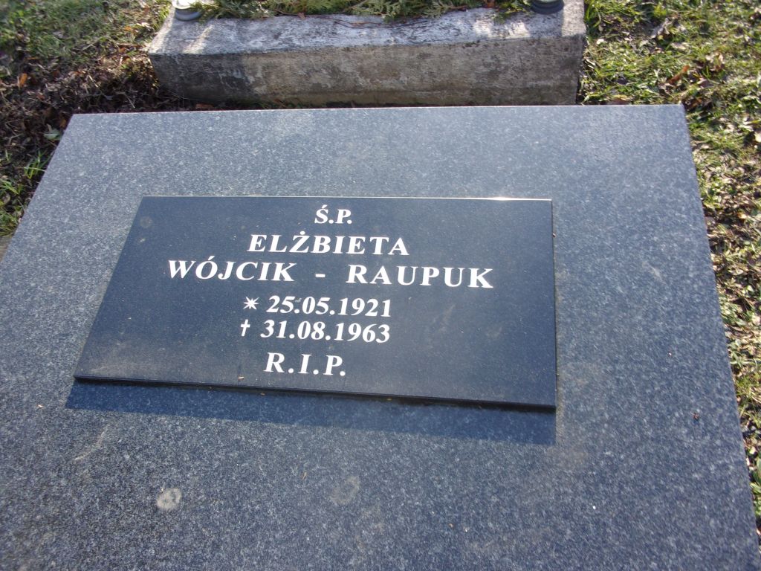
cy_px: 286
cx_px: 380
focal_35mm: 28
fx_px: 616
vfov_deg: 49.7
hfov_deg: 63.4
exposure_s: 1/100
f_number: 3.9
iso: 80
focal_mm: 5.1
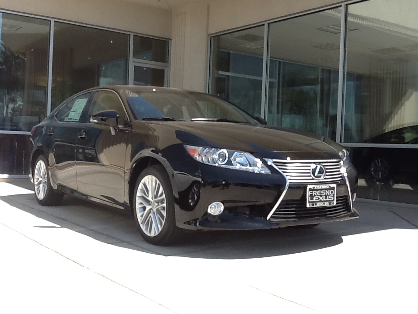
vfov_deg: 42.9
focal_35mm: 33
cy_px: 159
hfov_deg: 55.4
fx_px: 398
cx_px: 207
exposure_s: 1/608
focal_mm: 2.03
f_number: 2.4
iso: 80
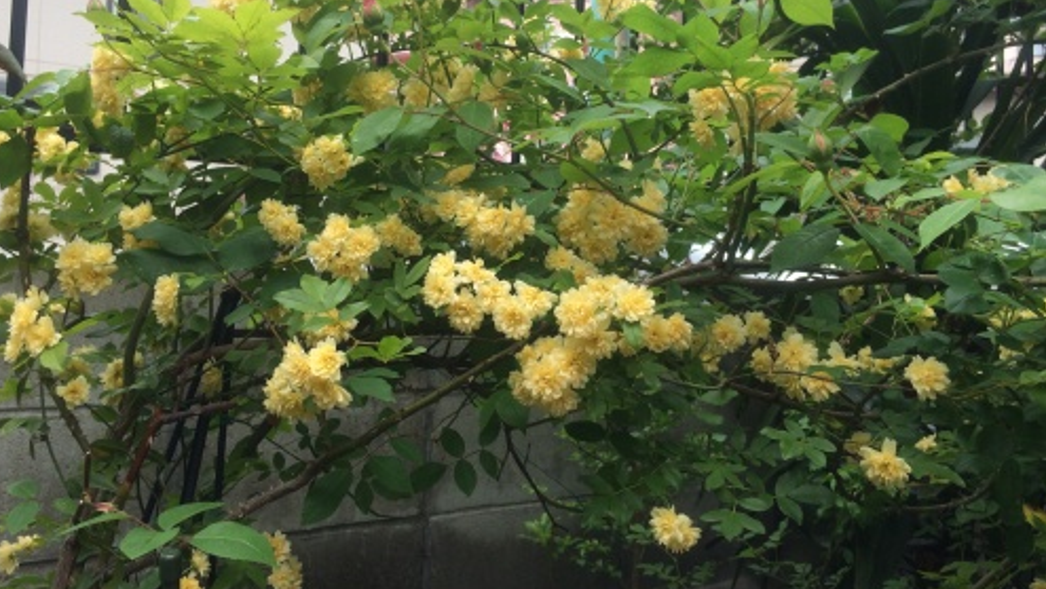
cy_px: 214
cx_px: 520
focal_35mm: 33
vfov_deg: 35.5
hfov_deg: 59.5
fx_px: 916
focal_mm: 4.12
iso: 32
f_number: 2.2
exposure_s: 1/354
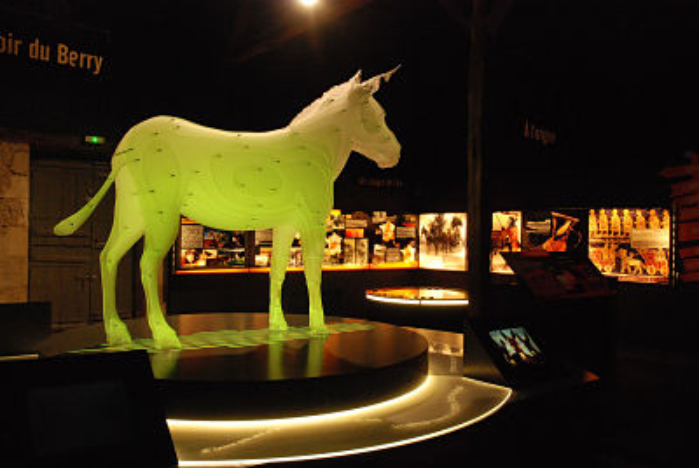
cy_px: 234
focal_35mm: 33
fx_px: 642
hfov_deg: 57.2
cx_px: 350
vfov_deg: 40.1
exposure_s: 1/50
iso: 1600
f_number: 5.6
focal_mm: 22
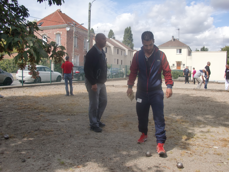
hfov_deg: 51.4
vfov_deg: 39.7
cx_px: 114
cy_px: 86
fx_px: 238
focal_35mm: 36
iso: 64
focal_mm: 6.3
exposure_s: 1/160
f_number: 7.9
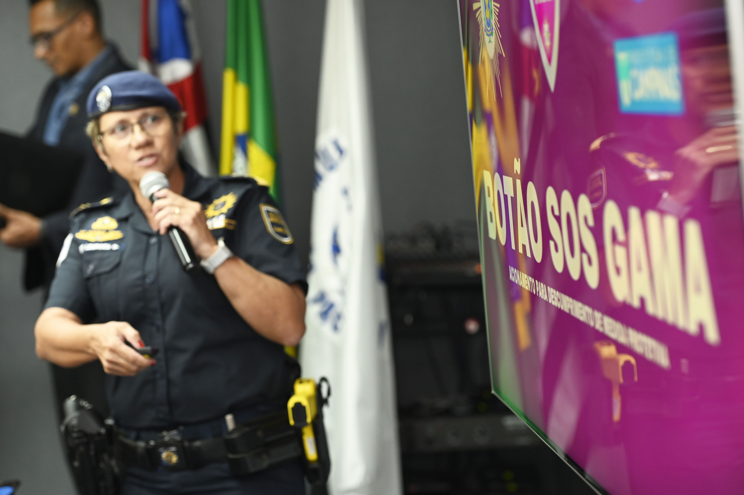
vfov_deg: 12.4
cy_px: 248
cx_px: 372
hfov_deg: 18.6
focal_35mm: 110
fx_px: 2272
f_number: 4
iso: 2000
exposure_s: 1/200
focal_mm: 110
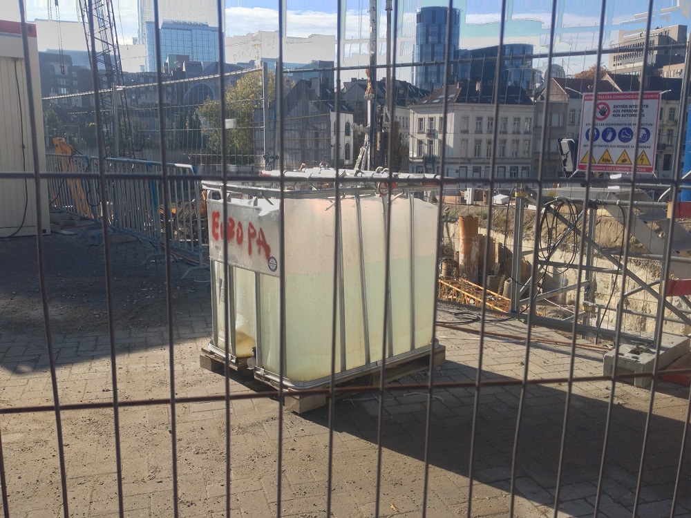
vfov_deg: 40.7
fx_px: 699
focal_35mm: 35
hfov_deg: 52.6
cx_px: 346
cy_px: 259
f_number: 2.4
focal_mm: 4.28
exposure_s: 1/920
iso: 50
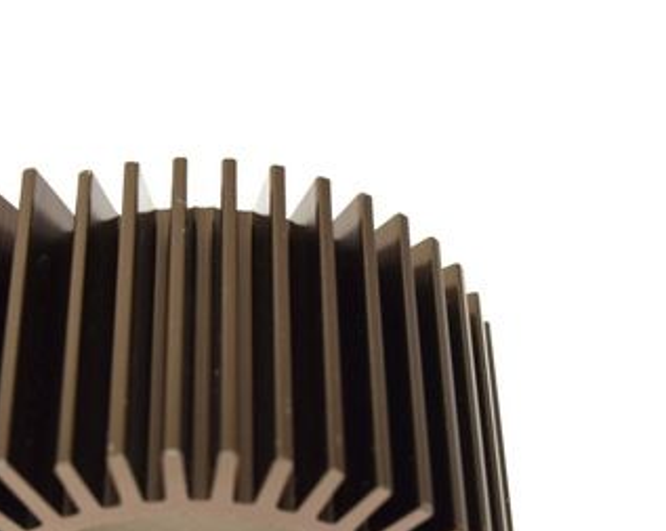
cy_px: 437
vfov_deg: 14.8
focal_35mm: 103
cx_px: 218
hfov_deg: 18.6
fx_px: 2032
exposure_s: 1/40
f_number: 9
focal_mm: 29
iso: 100
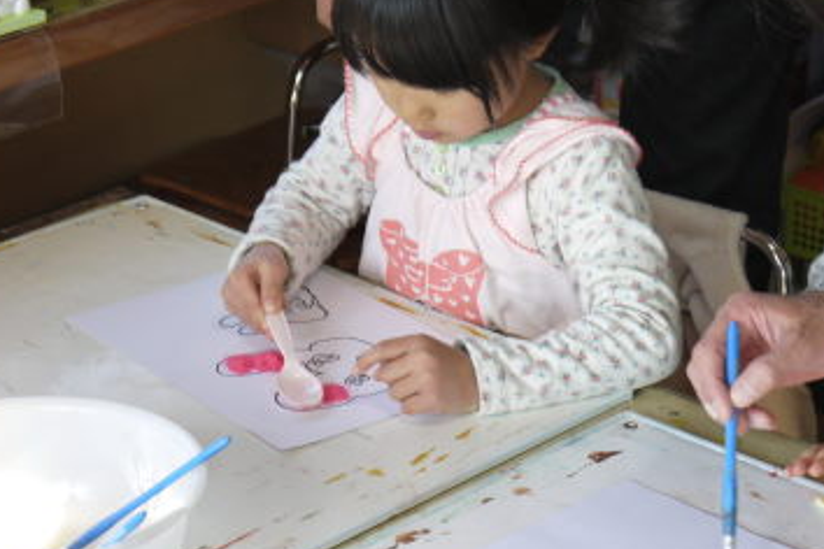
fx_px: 2746
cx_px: 666
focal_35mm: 120
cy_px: 361
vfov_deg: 11.4
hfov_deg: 16.9
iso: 200
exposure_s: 1/80
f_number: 5.2
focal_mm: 34
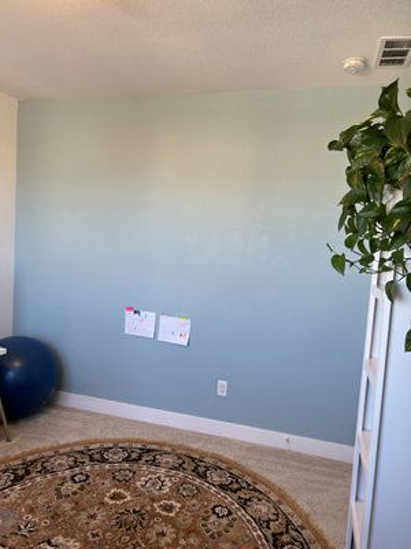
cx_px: 206
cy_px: 274
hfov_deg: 53.1
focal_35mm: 26
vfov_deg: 67.3
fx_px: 412
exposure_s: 1/120
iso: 64
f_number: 1.5
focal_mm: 5.7
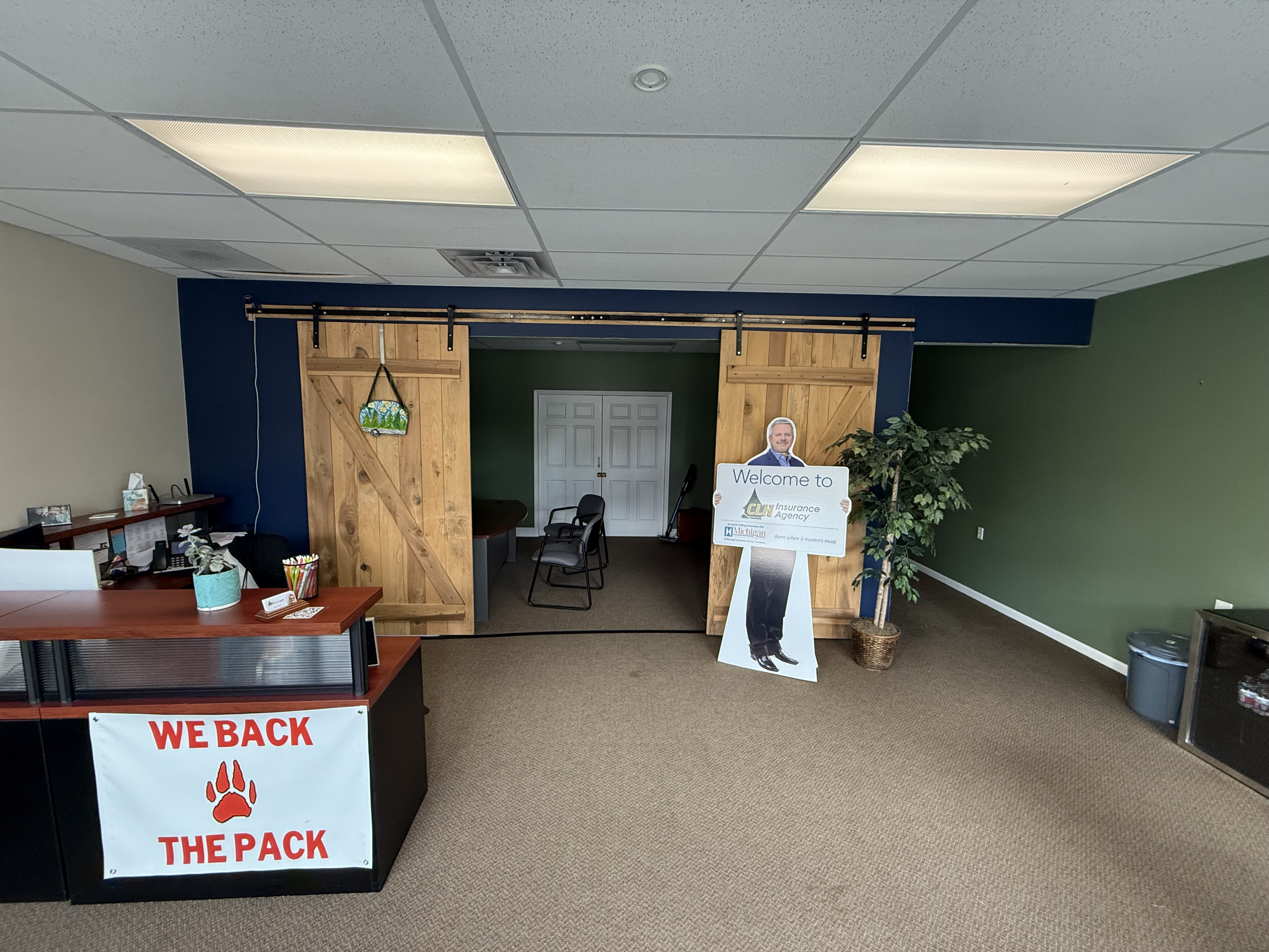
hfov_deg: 102.1
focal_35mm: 14
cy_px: 476
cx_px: 634
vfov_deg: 85.7
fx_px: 513
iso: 320
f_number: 2.2
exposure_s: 1/120
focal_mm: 2.22
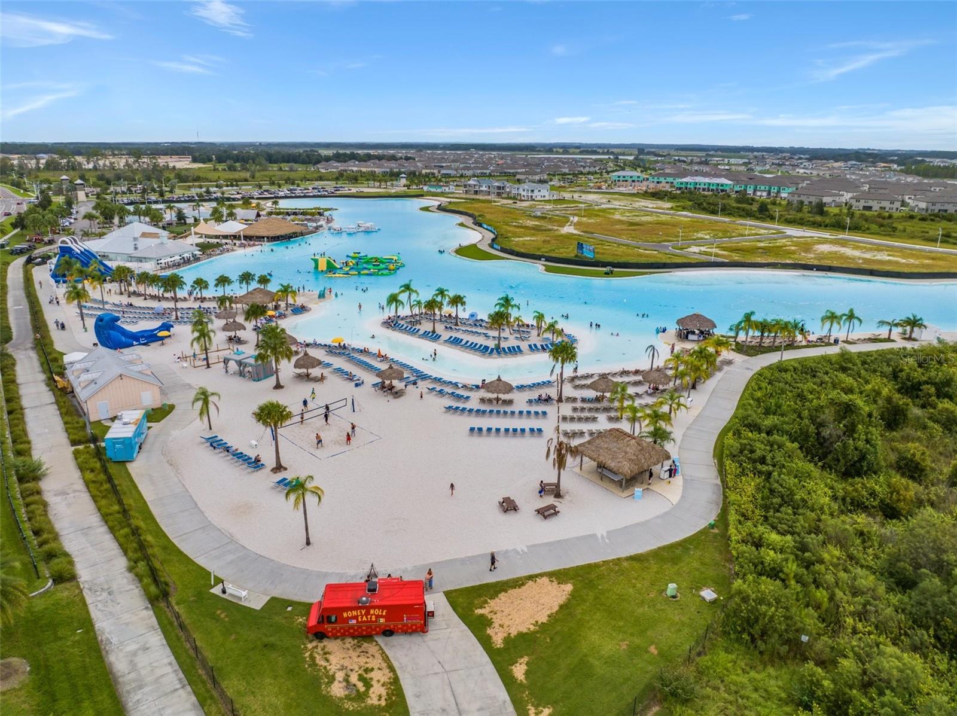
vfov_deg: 56.7
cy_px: 358
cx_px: 478
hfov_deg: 71.6
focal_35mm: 24
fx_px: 663
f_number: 2.8
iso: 100
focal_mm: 12.29
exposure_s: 1/1250
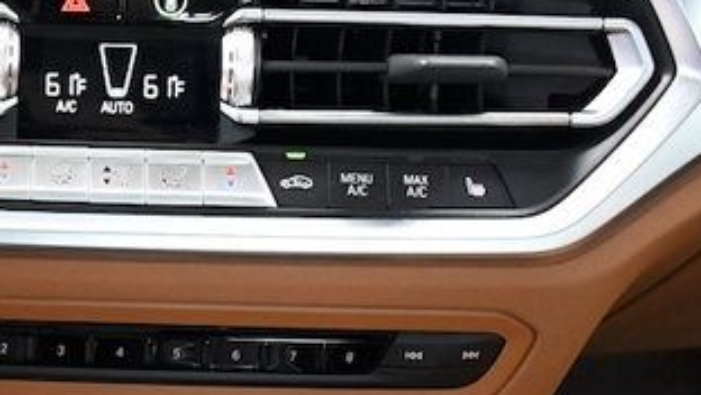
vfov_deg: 11.8
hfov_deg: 19.3
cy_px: 250
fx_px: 1916
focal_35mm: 103
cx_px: -186
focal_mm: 20
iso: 2500
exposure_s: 1/100
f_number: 5
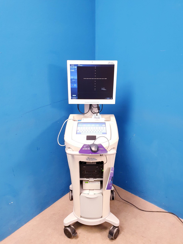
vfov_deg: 65.3
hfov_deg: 51.4
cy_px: 119
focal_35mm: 27
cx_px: 91
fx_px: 190
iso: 320
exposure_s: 1/33
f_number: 2.4
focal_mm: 4.3
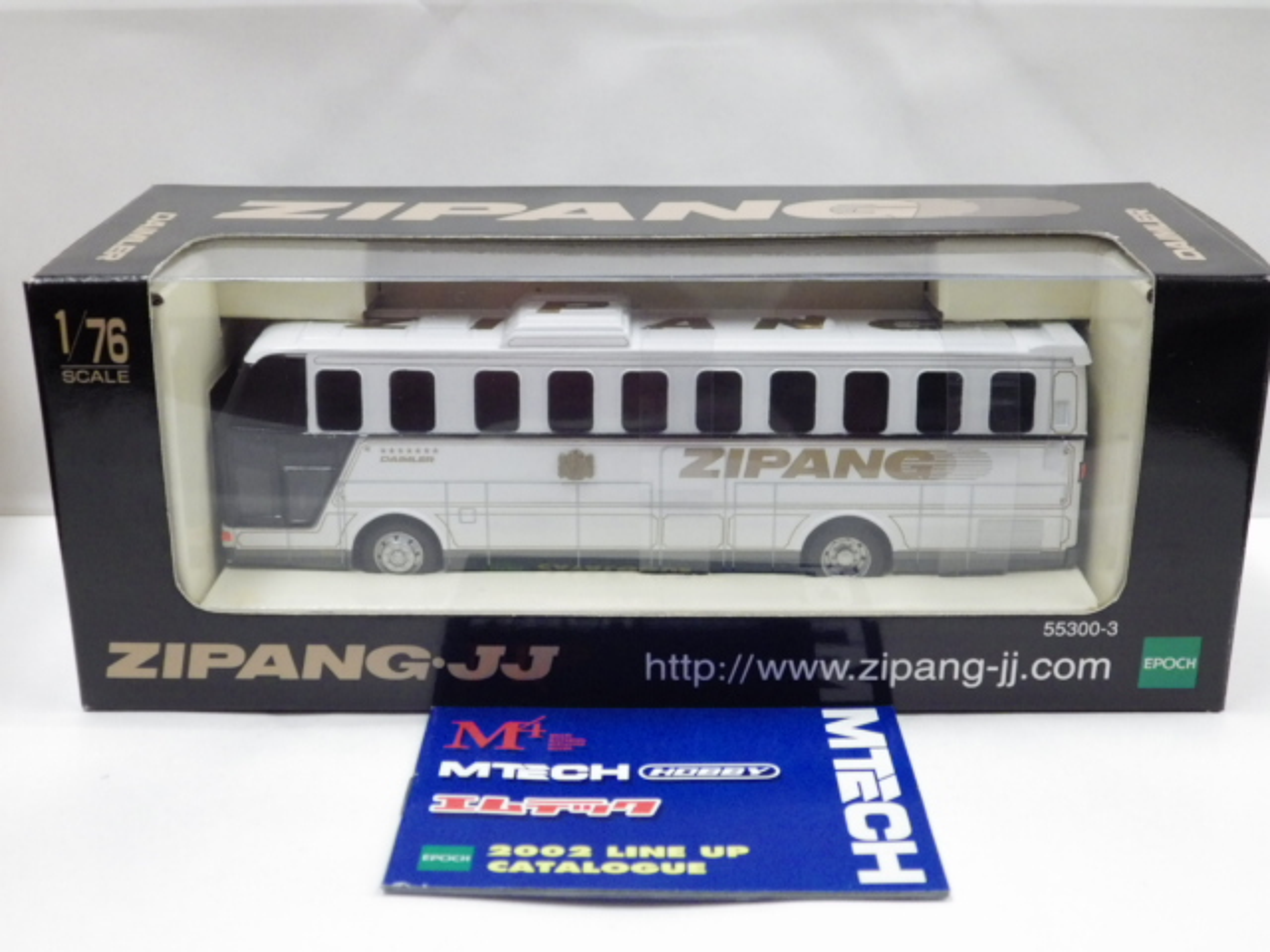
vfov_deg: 29.1
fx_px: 1834
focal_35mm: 50
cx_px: 635
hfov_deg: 38.2
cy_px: 476
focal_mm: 9
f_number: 3.8
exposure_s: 1/60
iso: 640
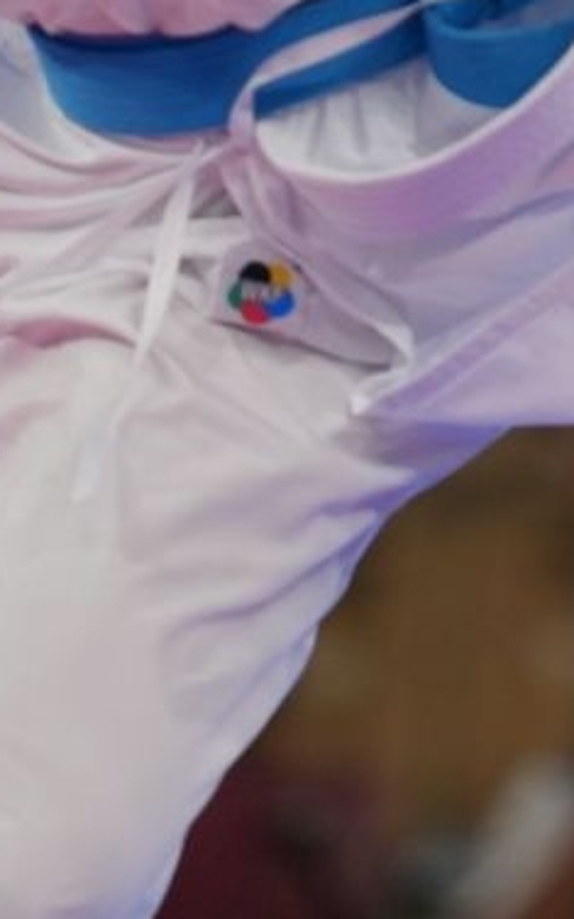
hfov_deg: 1.3
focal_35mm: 975
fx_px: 24404
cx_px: 1072
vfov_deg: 2.2
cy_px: -469
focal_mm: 200
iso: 500
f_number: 2.8
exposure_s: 1/1000
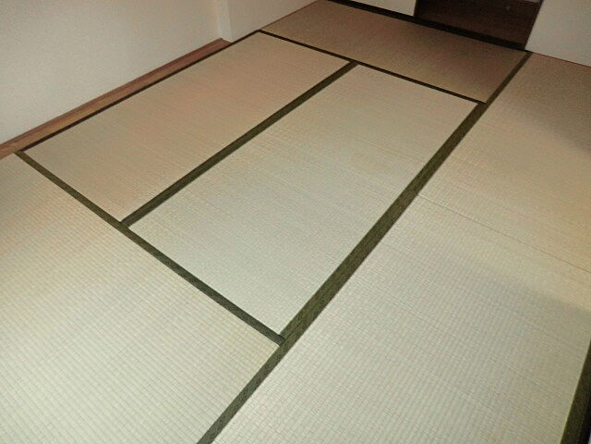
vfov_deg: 56.8
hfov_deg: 71.6
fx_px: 410
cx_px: 296
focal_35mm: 24
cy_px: 222
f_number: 3.2
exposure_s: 1/15
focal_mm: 4.3
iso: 400
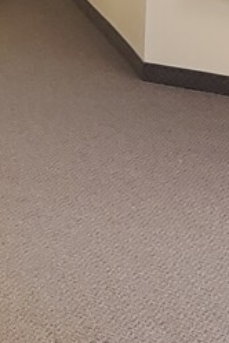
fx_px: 1059
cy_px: 76
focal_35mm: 111
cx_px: -268
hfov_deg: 10.9
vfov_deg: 18.3
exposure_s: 1/30
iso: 250
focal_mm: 4.3
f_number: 2.4
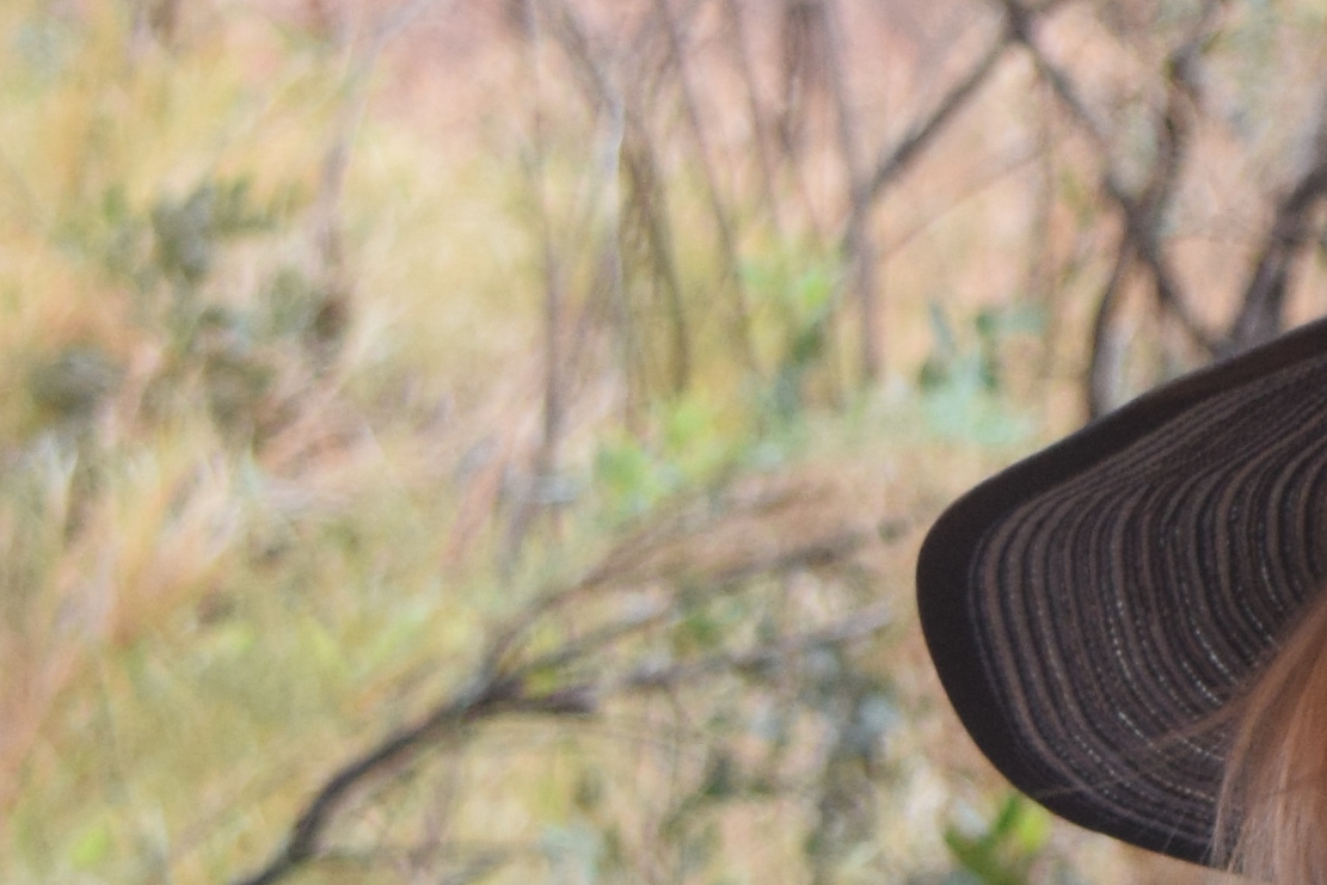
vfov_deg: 4.2
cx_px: 2624
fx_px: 11944
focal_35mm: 324
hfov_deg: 6.2
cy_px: 1327
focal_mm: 40
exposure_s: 1/60
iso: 560
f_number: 5
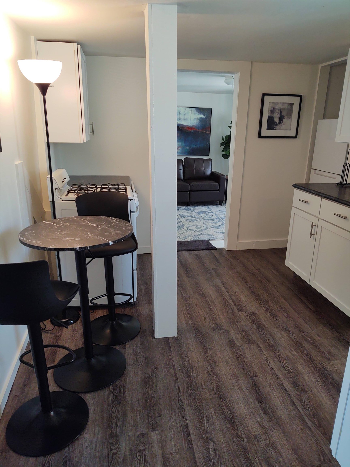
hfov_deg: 51.4
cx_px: 175
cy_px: 234
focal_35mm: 27
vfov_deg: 65.3
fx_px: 364
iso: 175
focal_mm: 4.75
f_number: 1.7
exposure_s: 1/100
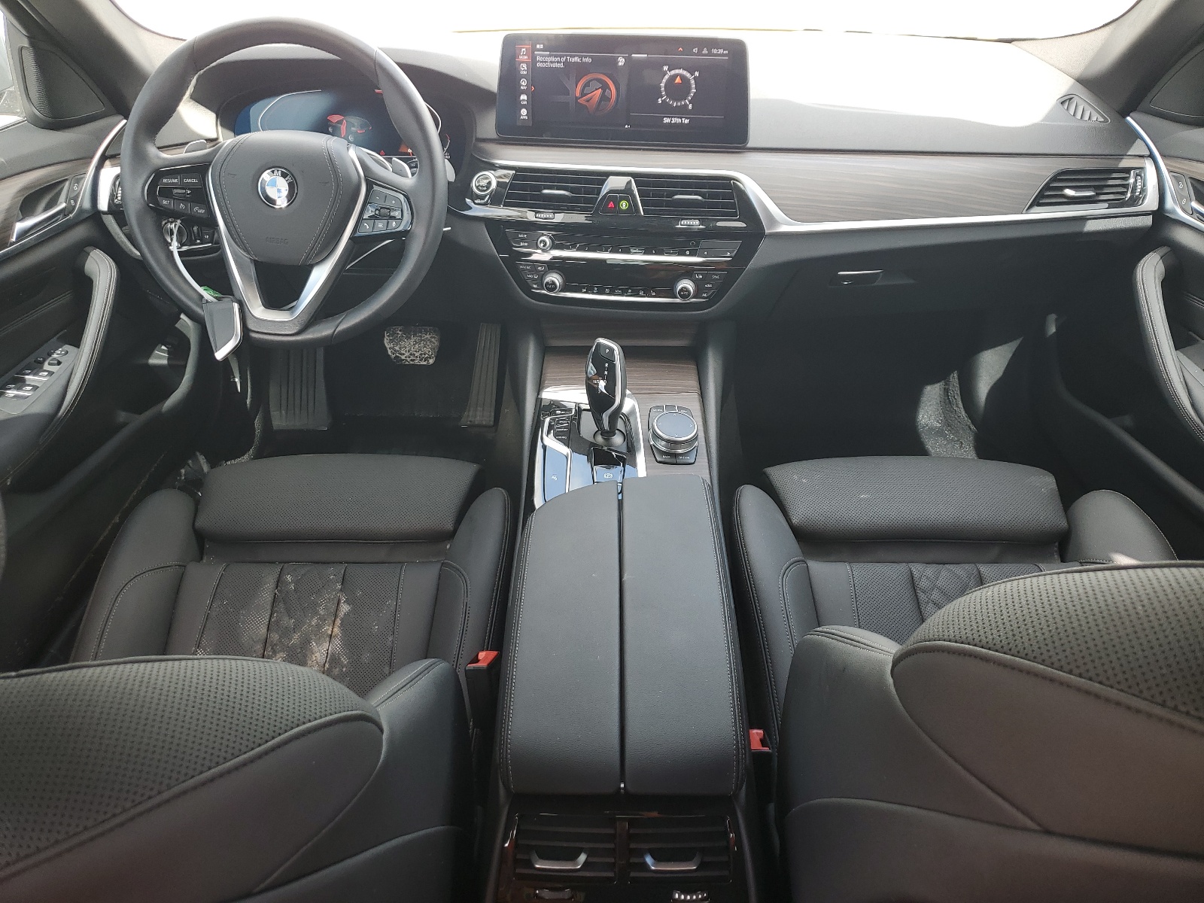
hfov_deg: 67.3
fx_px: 904
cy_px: 452
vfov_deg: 53.1
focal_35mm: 26
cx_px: 602
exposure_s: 1/132
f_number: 1.5
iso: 50
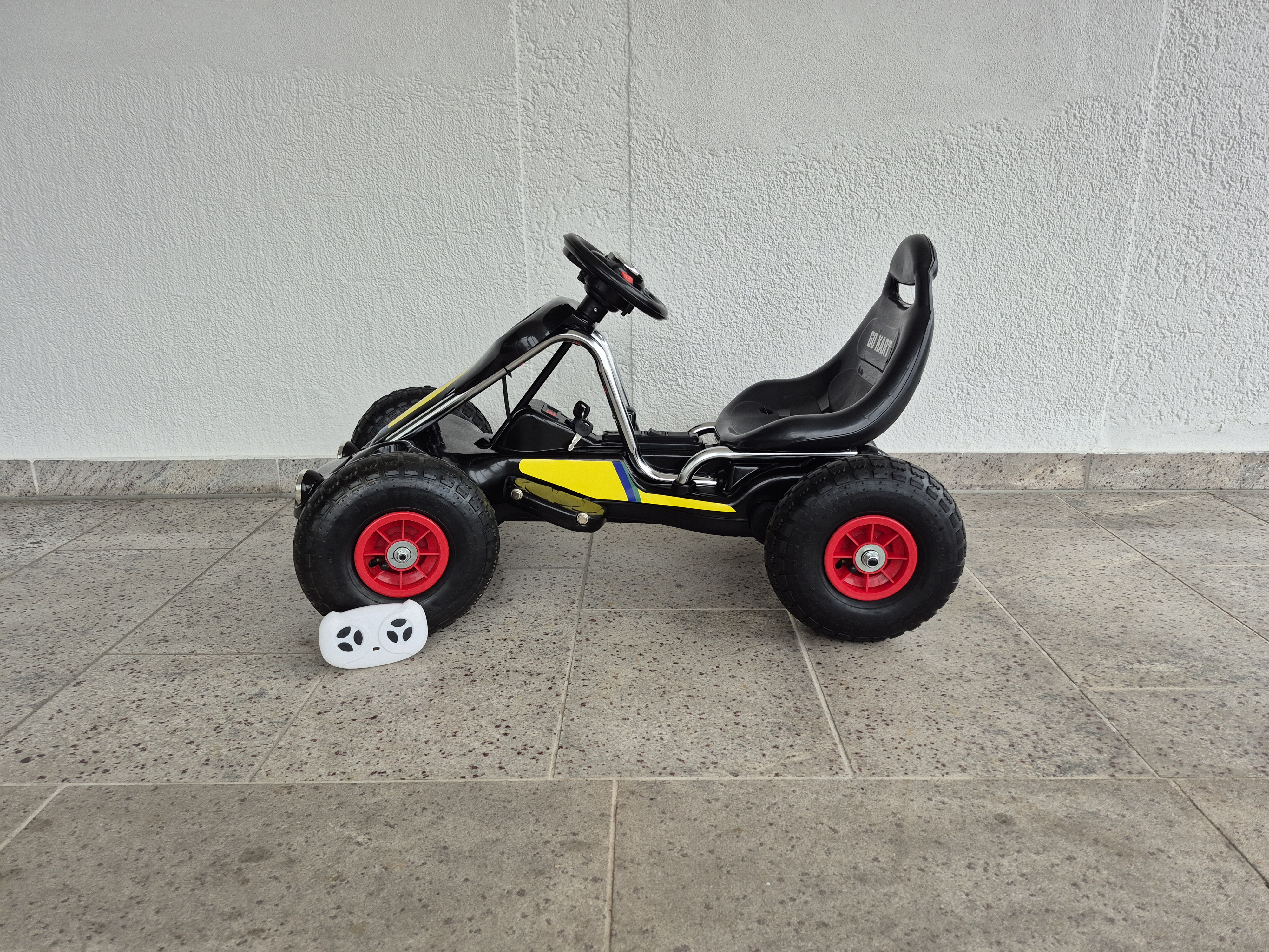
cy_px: 476
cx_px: 634
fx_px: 843
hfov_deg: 73.9
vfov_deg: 58.9
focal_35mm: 23
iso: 200
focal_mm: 5.4
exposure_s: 1/180
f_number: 1.8
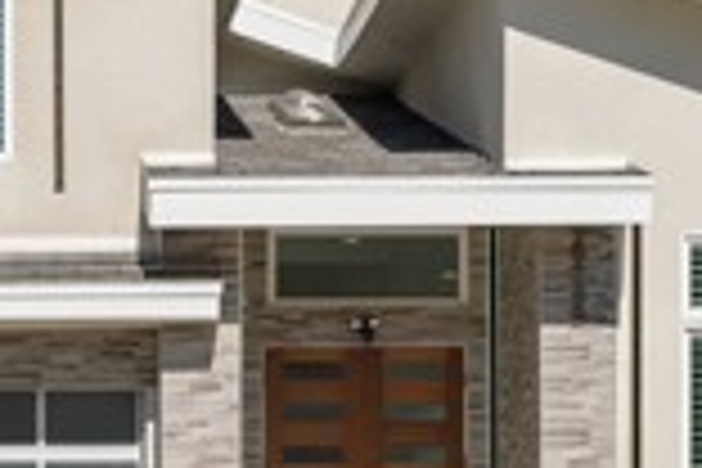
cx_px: -4
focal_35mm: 131
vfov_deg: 10.4
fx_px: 2554
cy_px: 362
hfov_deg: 15.4
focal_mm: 32
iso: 640
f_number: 9
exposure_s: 1/800
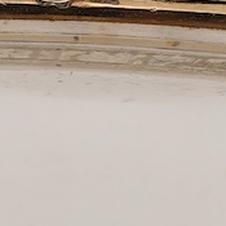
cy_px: -360
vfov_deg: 4.9
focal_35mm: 345
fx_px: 2548
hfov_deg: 5.1
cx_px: 145
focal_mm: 30
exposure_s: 1/160
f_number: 22
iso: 160
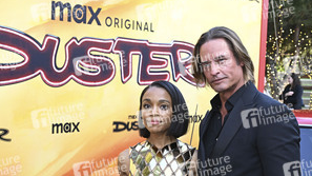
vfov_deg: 19.2
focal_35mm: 62
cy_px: 142
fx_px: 513
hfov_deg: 33.8
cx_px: 177
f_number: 5.6
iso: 1000
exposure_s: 1/200
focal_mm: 39
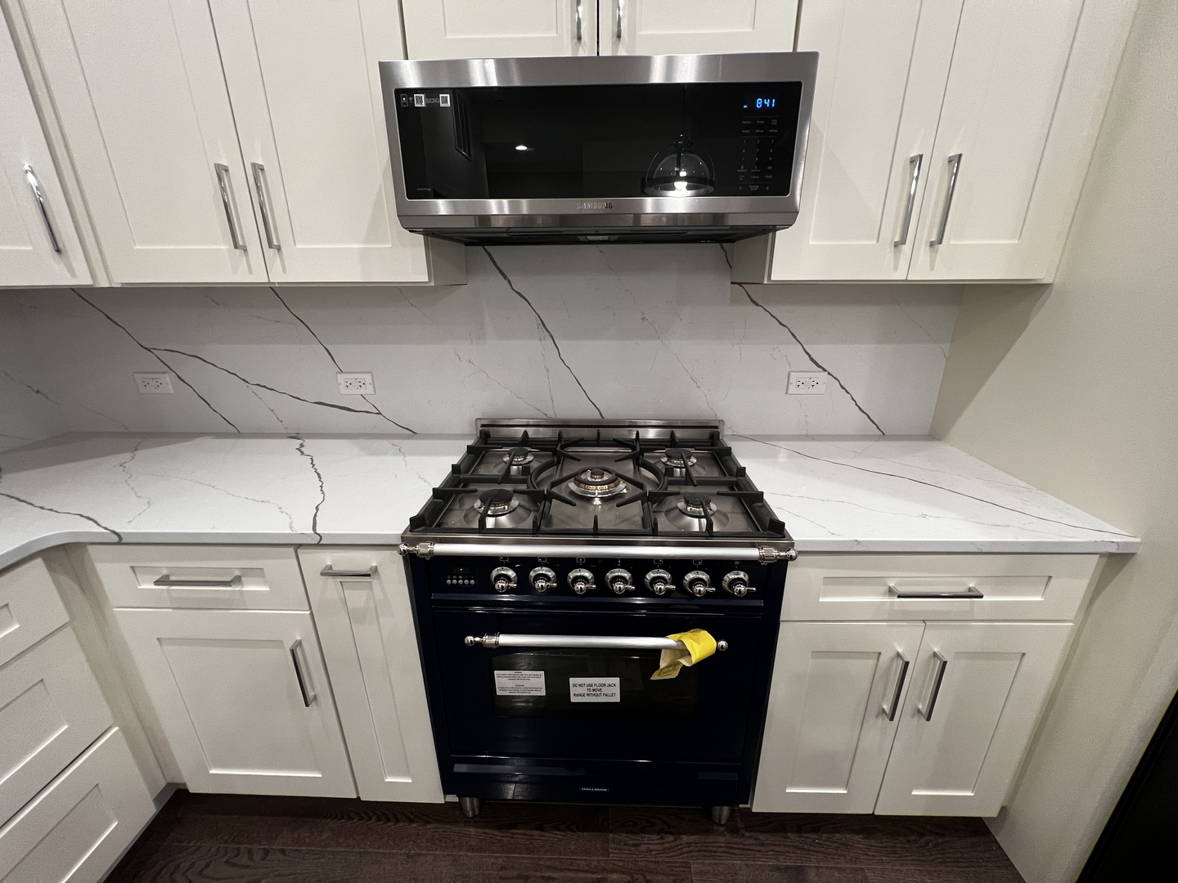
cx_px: 589
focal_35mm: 13
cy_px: 442
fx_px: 442
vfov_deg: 89.9
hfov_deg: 106.2
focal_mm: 1.57
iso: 200
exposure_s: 1/60
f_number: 1.8
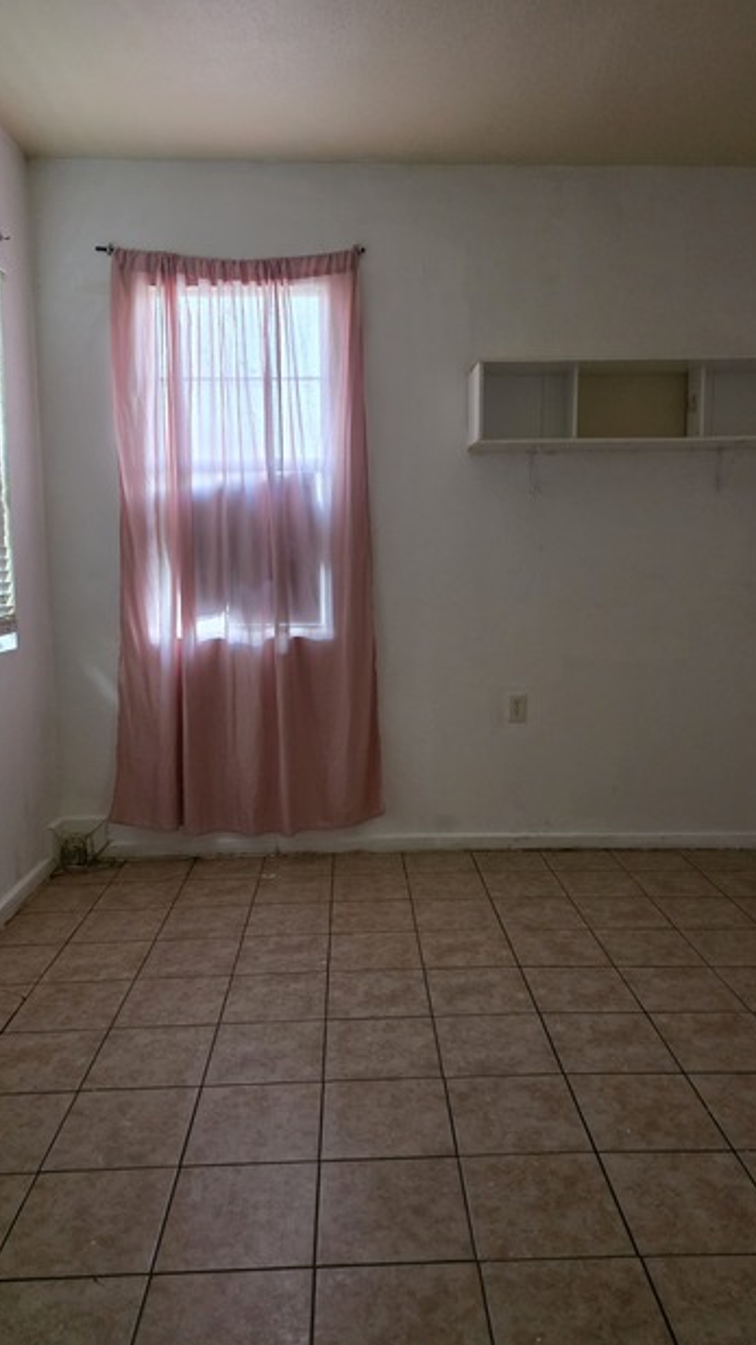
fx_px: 927
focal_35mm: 26
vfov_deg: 71.9
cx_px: 386
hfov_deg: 44.4
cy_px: 676
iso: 1250
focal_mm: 6.3
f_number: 1.7
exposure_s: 1/120
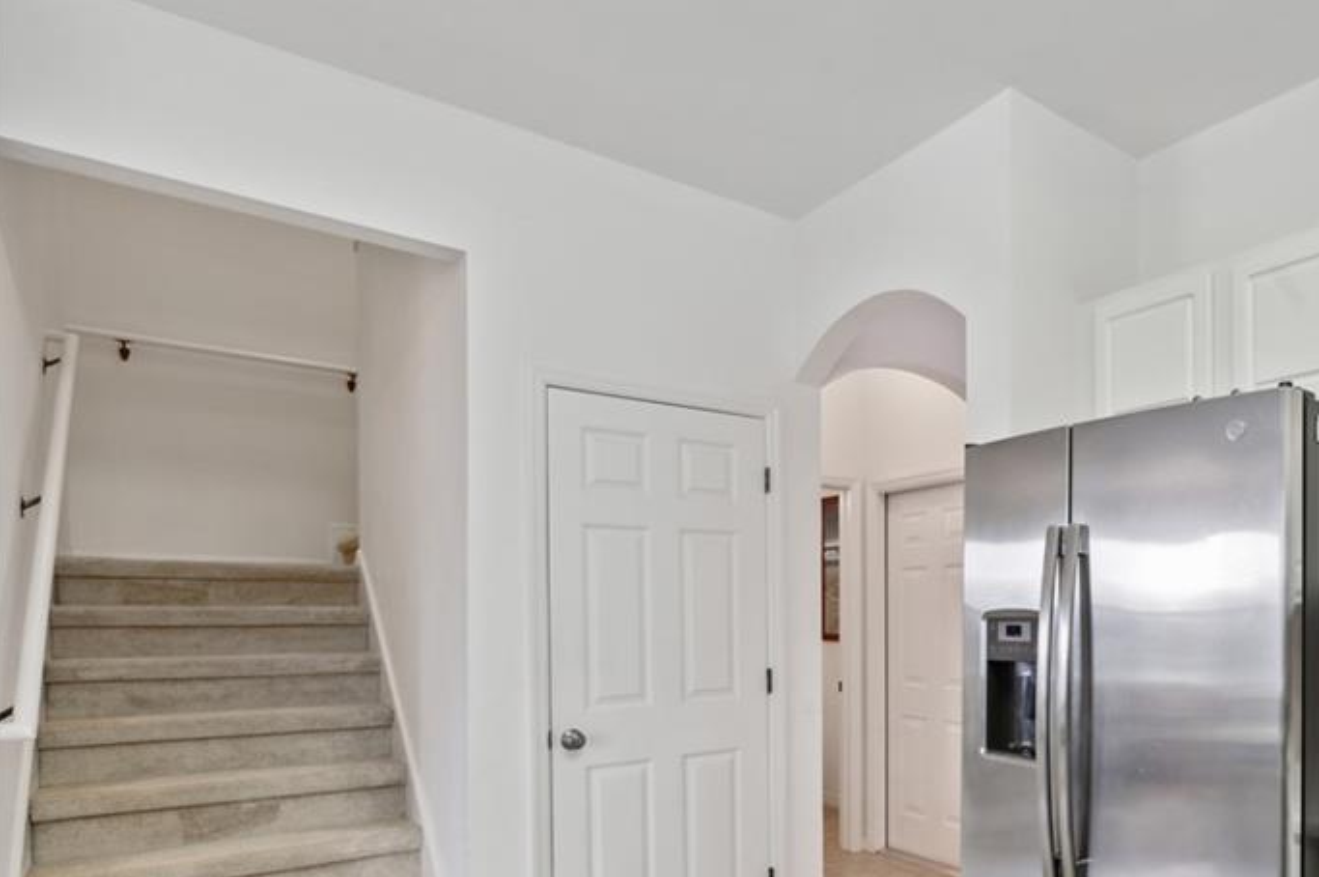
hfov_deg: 69.2
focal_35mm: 24
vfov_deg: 51.5
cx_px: 981
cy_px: 623
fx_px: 878
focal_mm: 16
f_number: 9
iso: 200
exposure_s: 1/5
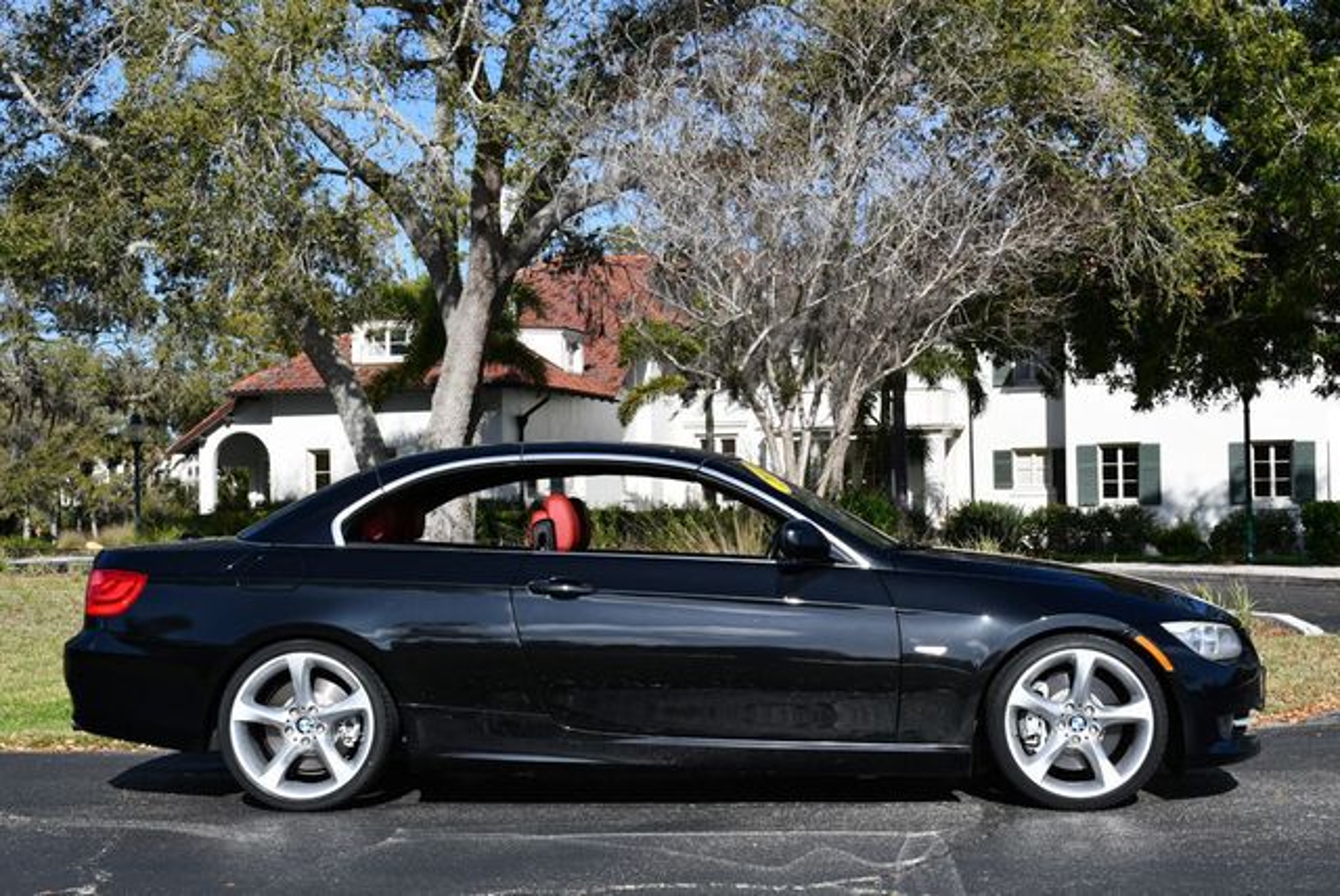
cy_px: 448
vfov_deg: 24.2
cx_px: 670
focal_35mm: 56
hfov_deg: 35.6
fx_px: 2086
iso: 100
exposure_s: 1/320
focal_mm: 28
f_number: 9
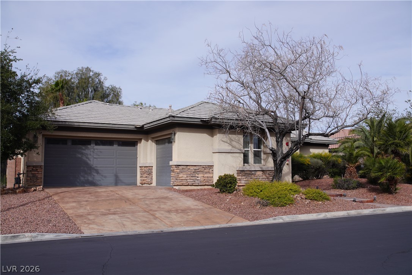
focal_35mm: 34
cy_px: 138
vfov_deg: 38.4
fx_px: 395
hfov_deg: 55.1
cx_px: 206
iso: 100
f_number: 5
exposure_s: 1/800
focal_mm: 23
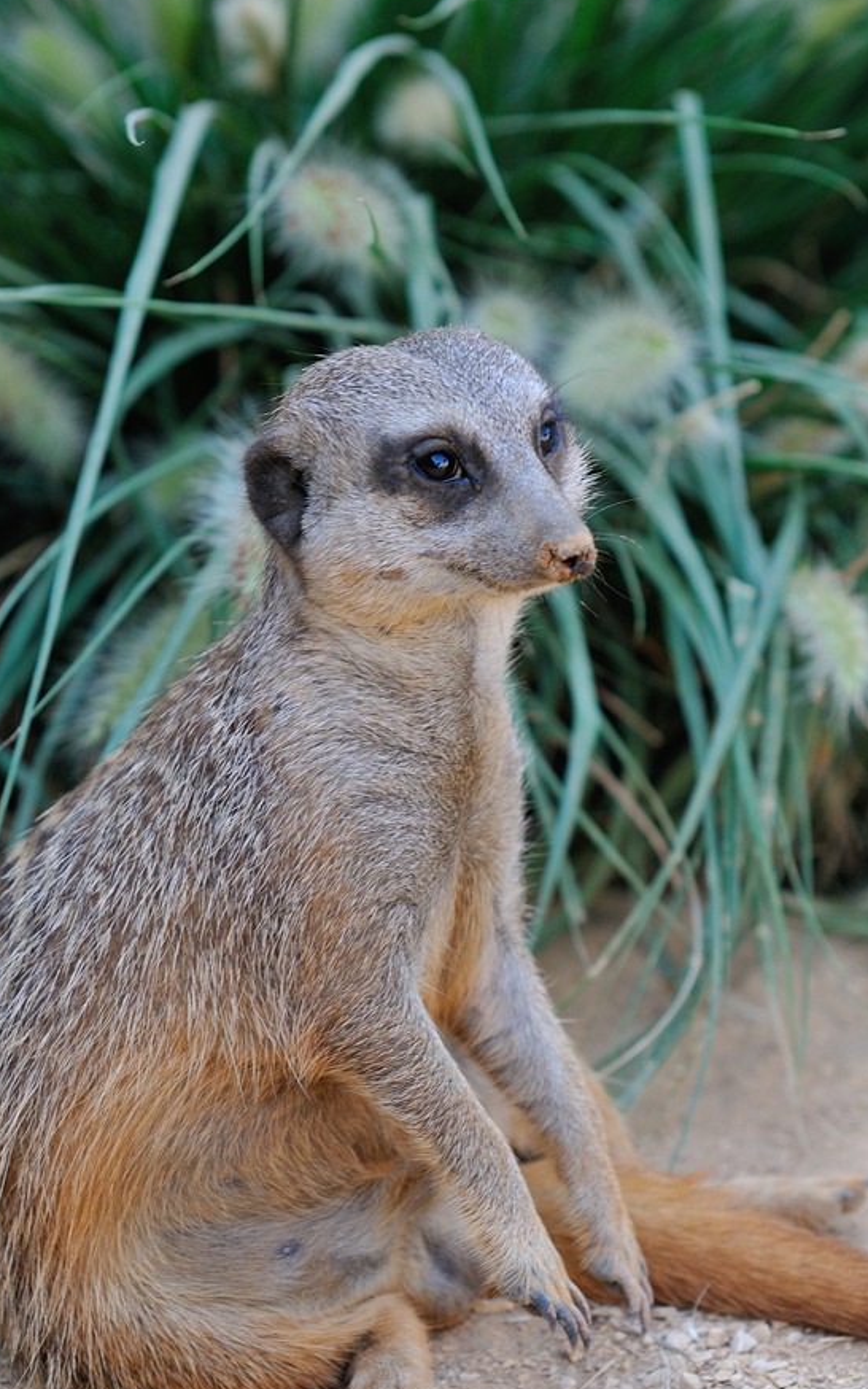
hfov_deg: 5.4
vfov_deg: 8.7
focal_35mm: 242
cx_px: 423
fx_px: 9147
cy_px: 790
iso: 200
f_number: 4.5
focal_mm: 135
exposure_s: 1/160
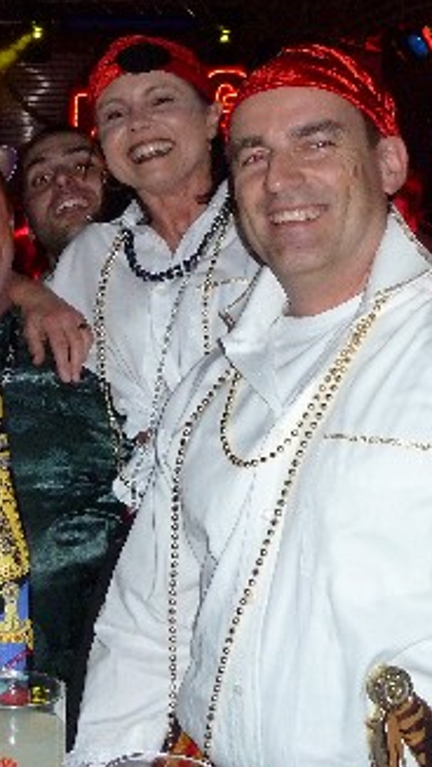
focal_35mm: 70
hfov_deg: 16.9
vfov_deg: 30.1
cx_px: 9
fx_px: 1425
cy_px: 317
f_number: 3.5
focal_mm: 5.7
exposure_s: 1/30
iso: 400
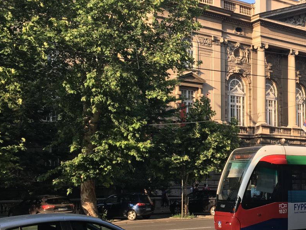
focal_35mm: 55
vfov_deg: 26.5
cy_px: 140
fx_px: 486
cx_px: 250
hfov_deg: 33.8
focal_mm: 4.15
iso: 25
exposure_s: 1/545
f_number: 2.2
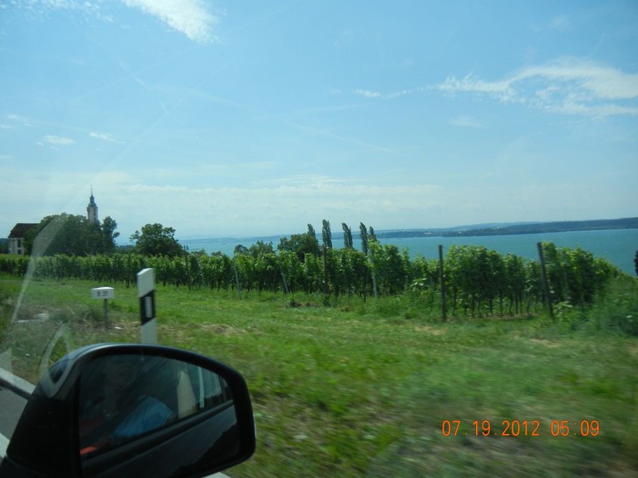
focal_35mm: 30
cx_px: 319
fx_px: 553
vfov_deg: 46.8
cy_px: 239
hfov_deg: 60.0
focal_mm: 5.4
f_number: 7
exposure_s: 1/497
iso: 160
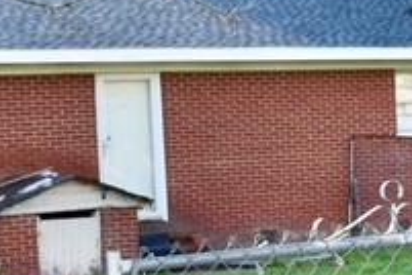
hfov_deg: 14.0
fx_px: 1671
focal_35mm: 146
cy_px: 285
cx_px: 158
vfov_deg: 9.3
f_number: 5.6
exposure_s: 1/125
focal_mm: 18
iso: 100
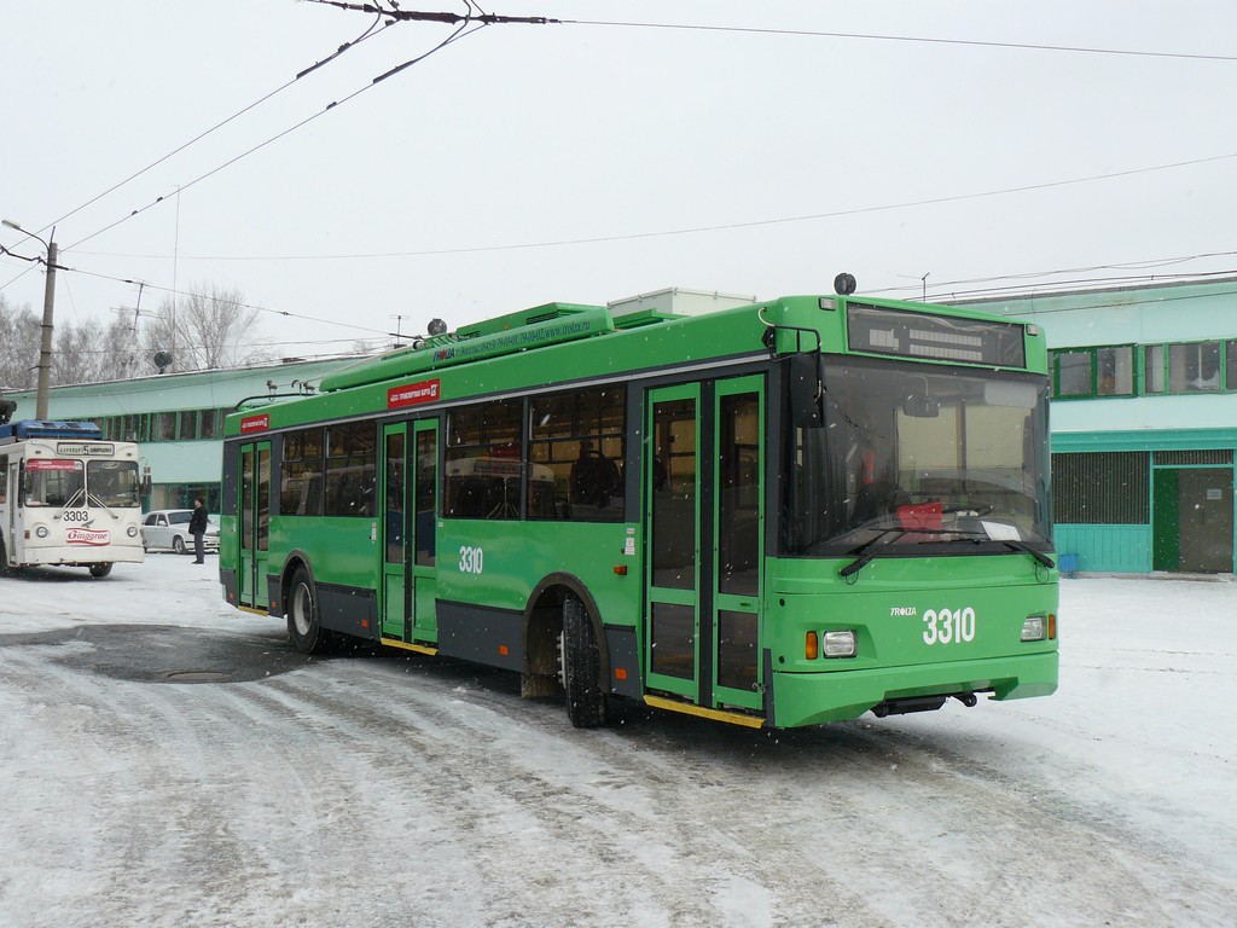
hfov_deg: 51.4
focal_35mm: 36
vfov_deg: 39.7
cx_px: 618
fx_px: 1286
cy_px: 464
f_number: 4
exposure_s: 1/200
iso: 100
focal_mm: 6
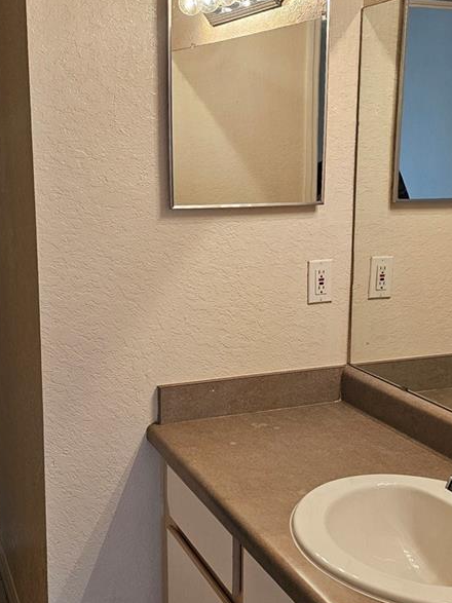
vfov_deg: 40.4
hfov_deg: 30.9
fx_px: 819
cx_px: 233
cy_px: 309
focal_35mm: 47
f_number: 1.7
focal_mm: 6.3
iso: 250
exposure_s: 1/120
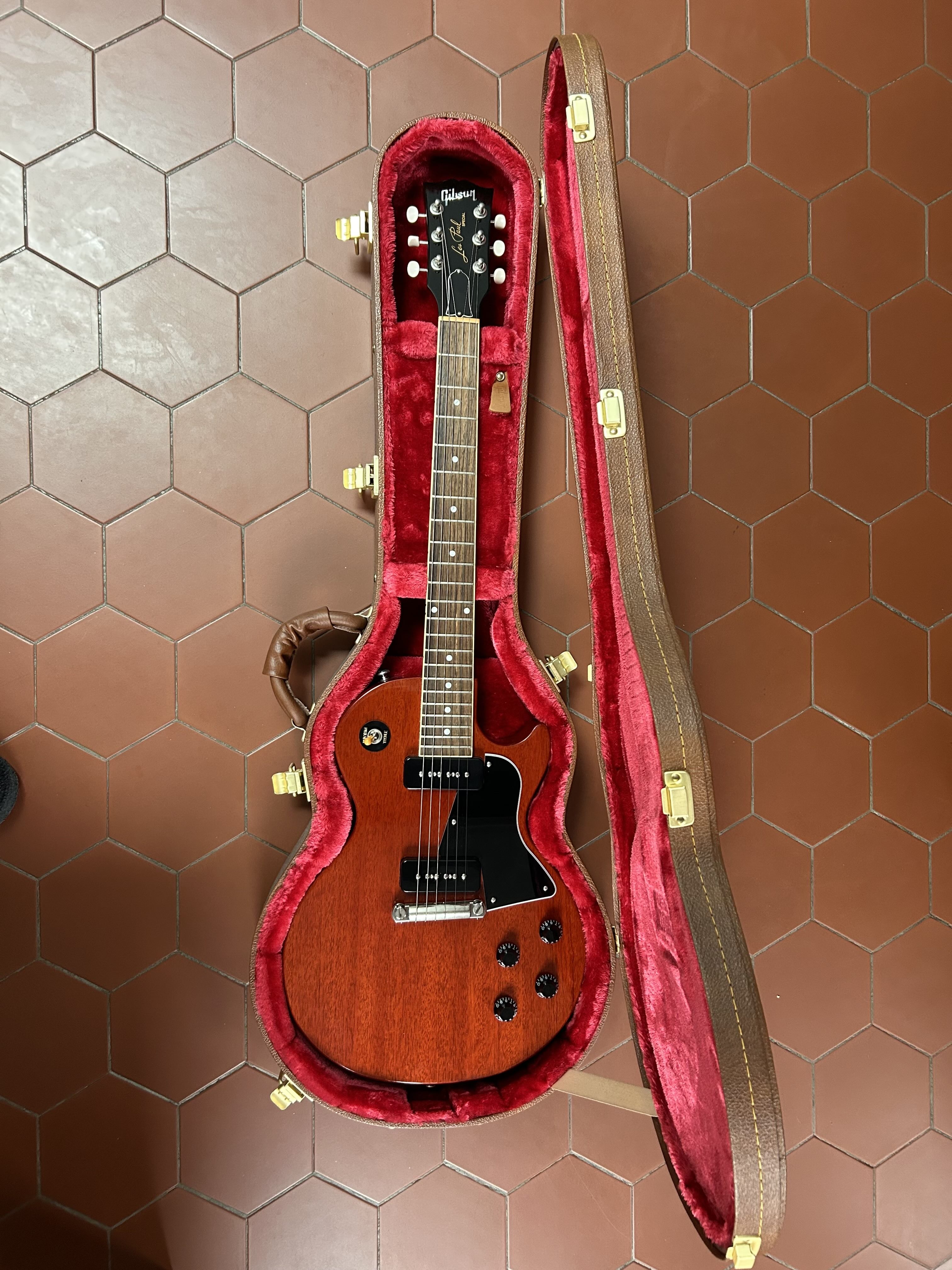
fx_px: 953
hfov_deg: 53.1
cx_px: 476
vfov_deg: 67.3
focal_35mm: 26
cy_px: 635
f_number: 1.5
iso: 250
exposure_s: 1/60
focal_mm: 5.7
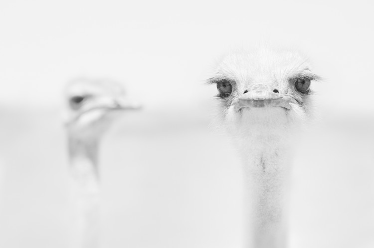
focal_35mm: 174
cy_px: 124
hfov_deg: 11.8
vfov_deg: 7.9
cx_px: 187
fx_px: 1804
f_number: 8
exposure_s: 1/250
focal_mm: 116
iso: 100
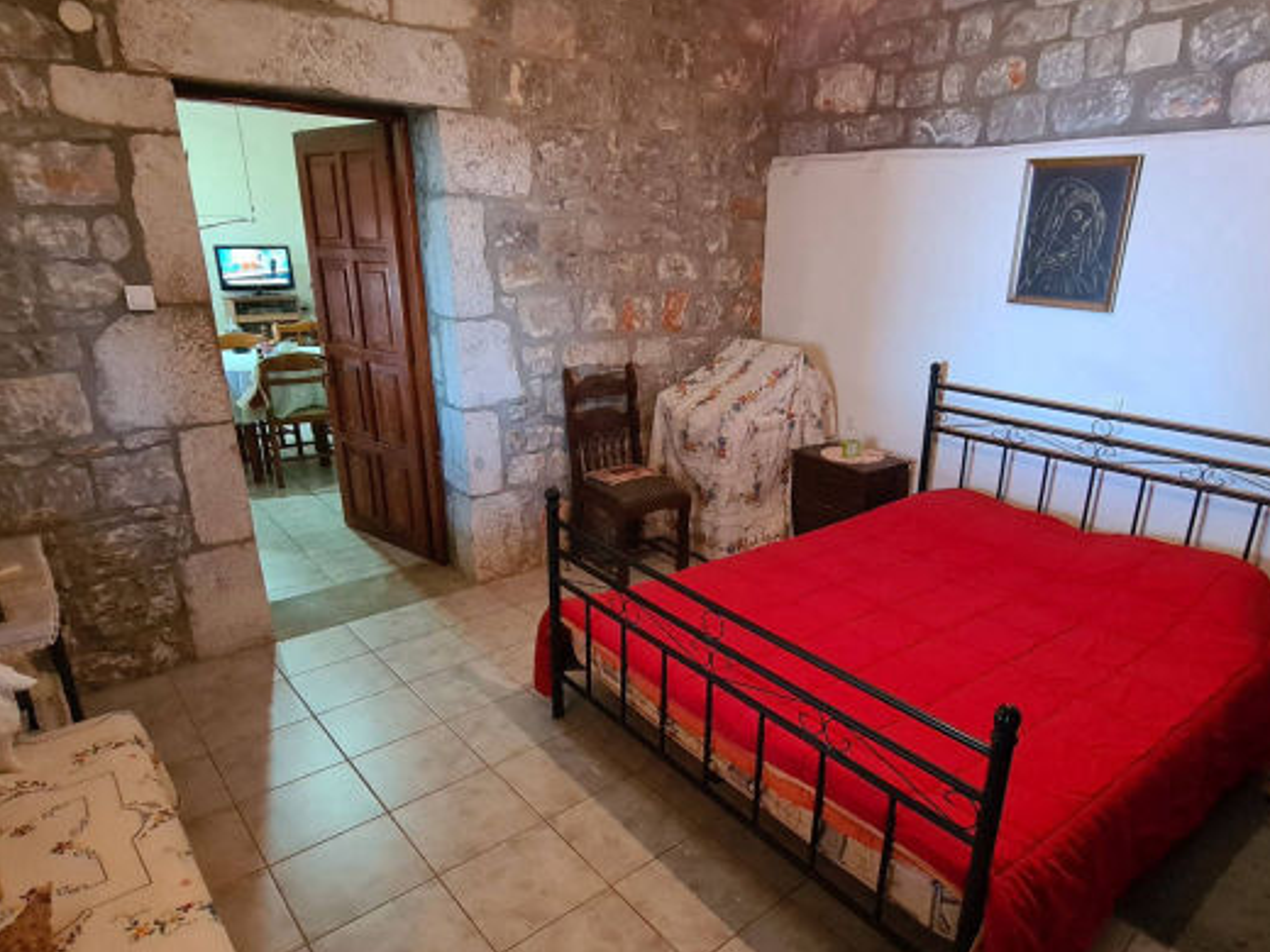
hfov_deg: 81.5
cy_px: 517
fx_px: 734
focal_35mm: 20
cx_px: 701
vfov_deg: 65.9
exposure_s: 1/33
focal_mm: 2.2
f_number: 2.2
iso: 640
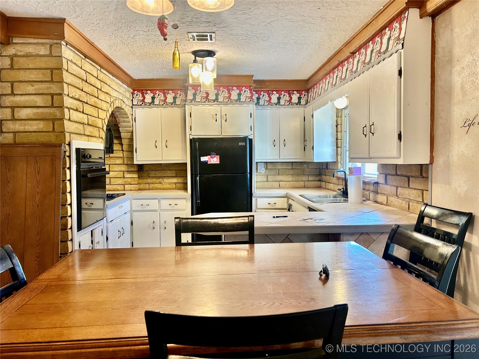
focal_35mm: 26
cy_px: 180
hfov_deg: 67.3
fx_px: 360
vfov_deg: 53.1
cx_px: 240
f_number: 1.5
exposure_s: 1/60
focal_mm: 5.7
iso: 80
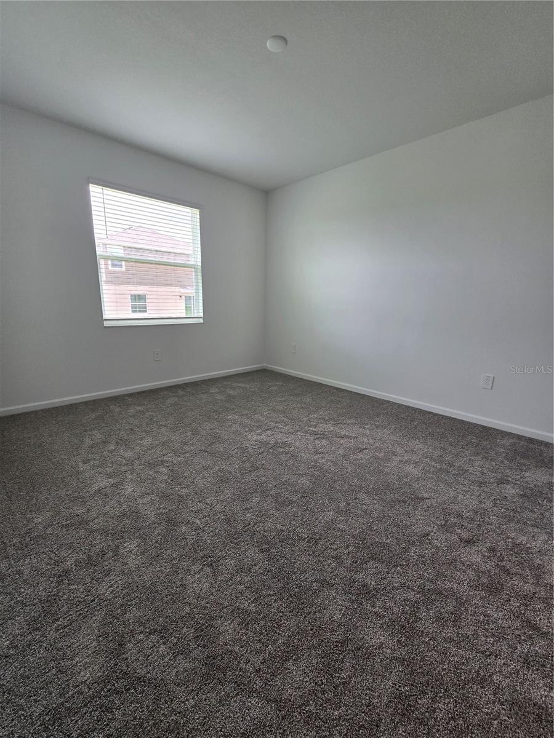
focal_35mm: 13
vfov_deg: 106.2
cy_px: 369
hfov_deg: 89.9
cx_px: 277
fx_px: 277
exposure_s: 1/120
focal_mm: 2.2
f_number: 2.2
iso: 80
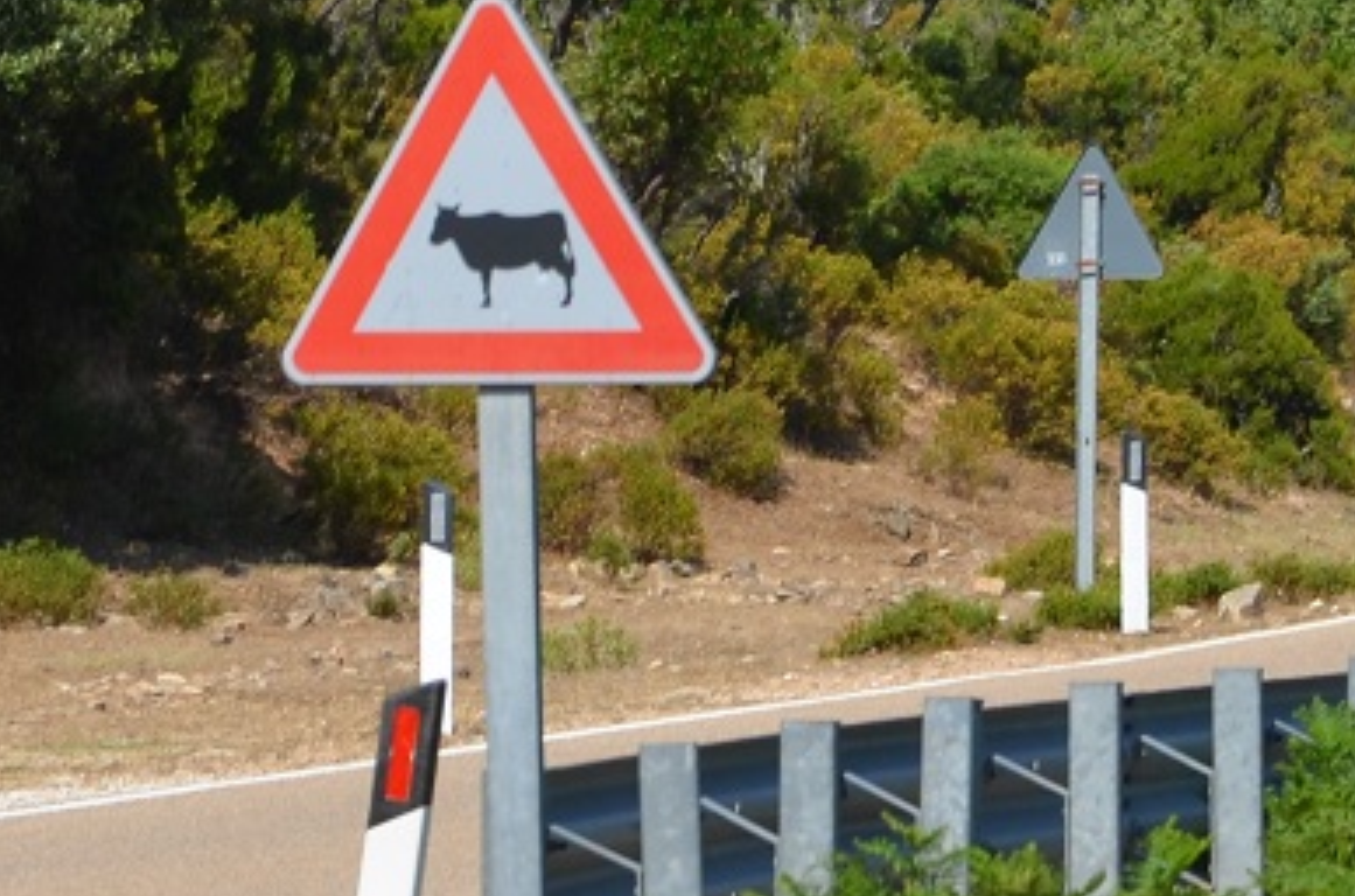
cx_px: 783
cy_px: 119
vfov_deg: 2.6
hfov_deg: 4.0
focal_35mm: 516
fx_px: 19374
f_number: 8
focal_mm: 90
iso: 100
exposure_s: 1/250
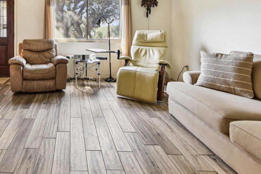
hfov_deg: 67.5
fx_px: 181
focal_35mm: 25
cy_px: 29
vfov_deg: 47.8
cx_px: 69
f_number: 8
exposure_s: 1/8
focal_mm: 14
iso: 360
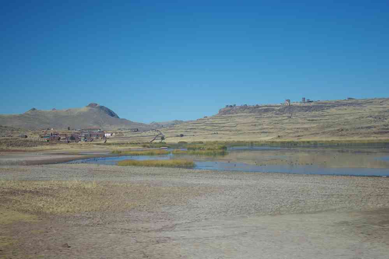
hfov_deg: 29.9
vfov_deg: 20.2
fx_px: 729
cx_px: 194
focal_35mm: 68
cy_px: 130
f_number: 5.6
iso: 100
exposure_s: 1/160
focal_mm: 45
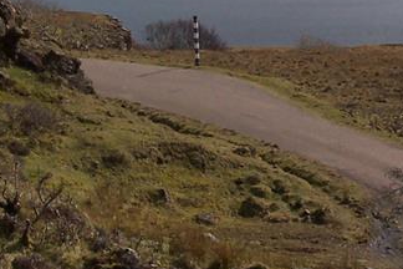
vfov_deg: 11.3
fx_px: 1343
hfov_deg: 16.8
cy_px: -24
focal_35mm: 120
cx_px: 369
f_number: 4.8
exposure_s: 1/1000
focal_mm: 8
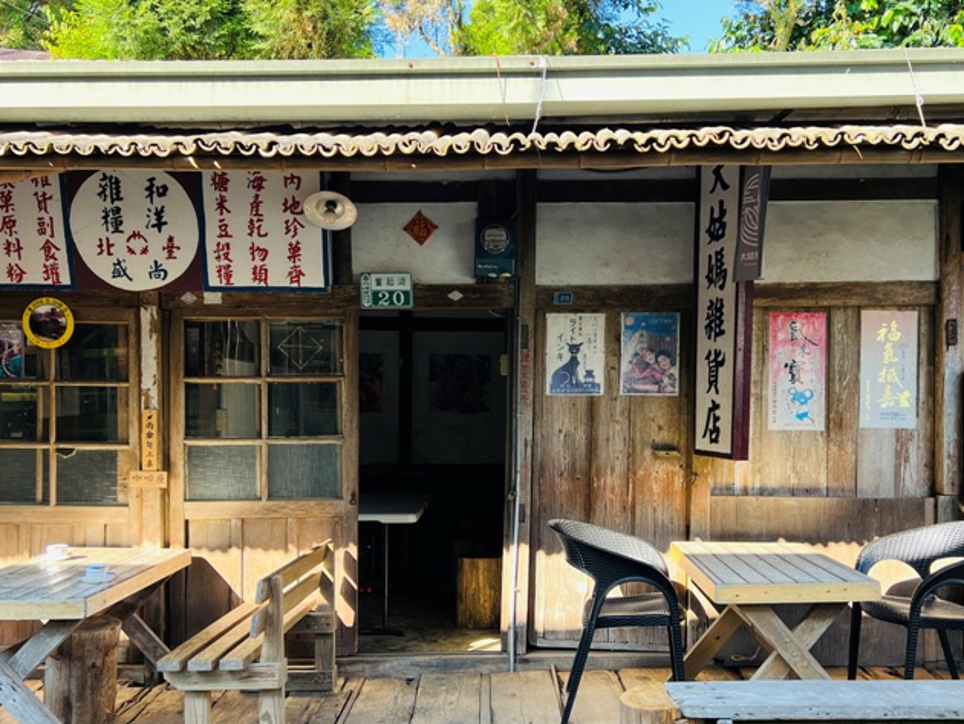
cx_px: 517
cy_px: 401
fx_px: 919
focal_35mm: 33
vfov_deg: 42.9
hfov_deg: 55.3
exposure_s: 1/240
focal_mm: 5.7
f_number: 1.5
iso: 50
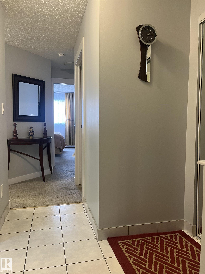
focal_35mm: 26
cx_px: 102
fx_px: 205
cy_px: 137
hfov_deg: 53.1
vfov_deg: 67.3
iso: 160
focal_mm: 5.1
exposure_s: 1/60
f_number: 1.6
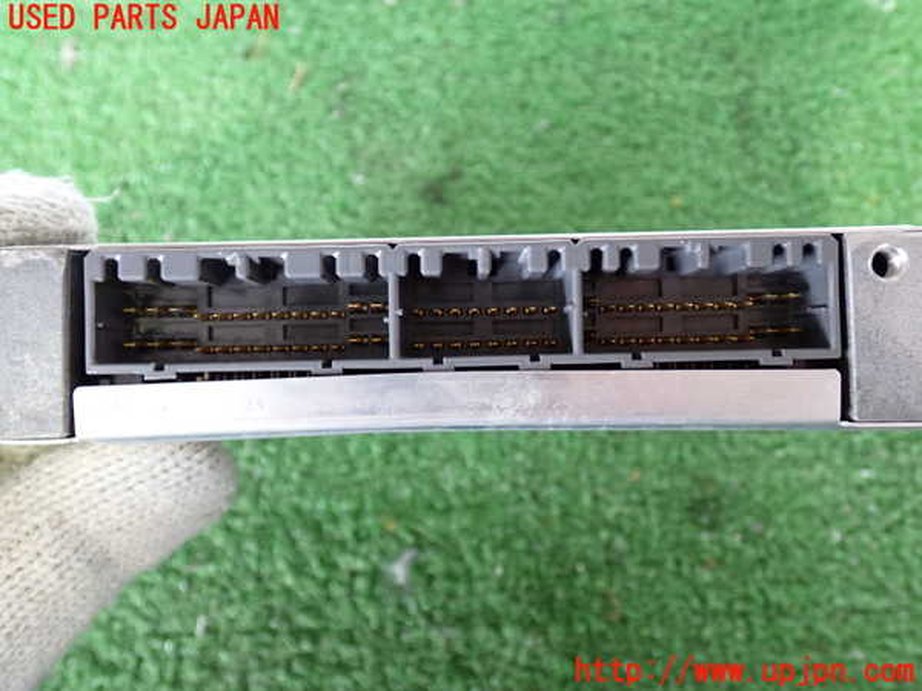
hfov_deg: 51.4
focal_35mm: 36
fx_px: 959
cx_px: 461
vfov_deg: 39.7
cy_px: 346
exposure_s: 1/40
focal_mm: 6.37
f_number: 2.5
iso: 800
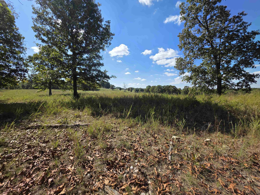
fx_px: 98
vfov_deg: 89.9
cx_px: 130
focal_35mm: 13
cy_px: 98
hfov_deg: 106.2
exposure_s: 1/1529
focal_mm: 2.2
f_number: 1.9
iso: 40
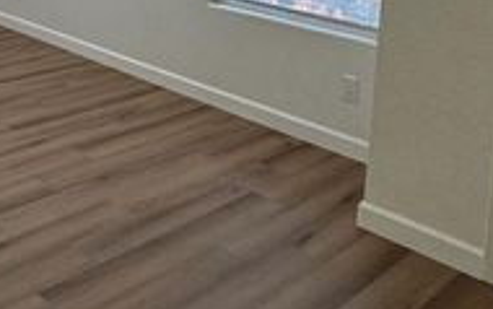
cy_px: -58
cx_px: 130
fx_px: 699
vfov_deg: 22.9
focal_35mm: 52
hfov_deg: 38.0
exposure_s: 1/120
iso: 160
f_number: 2.2
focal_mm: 2.22
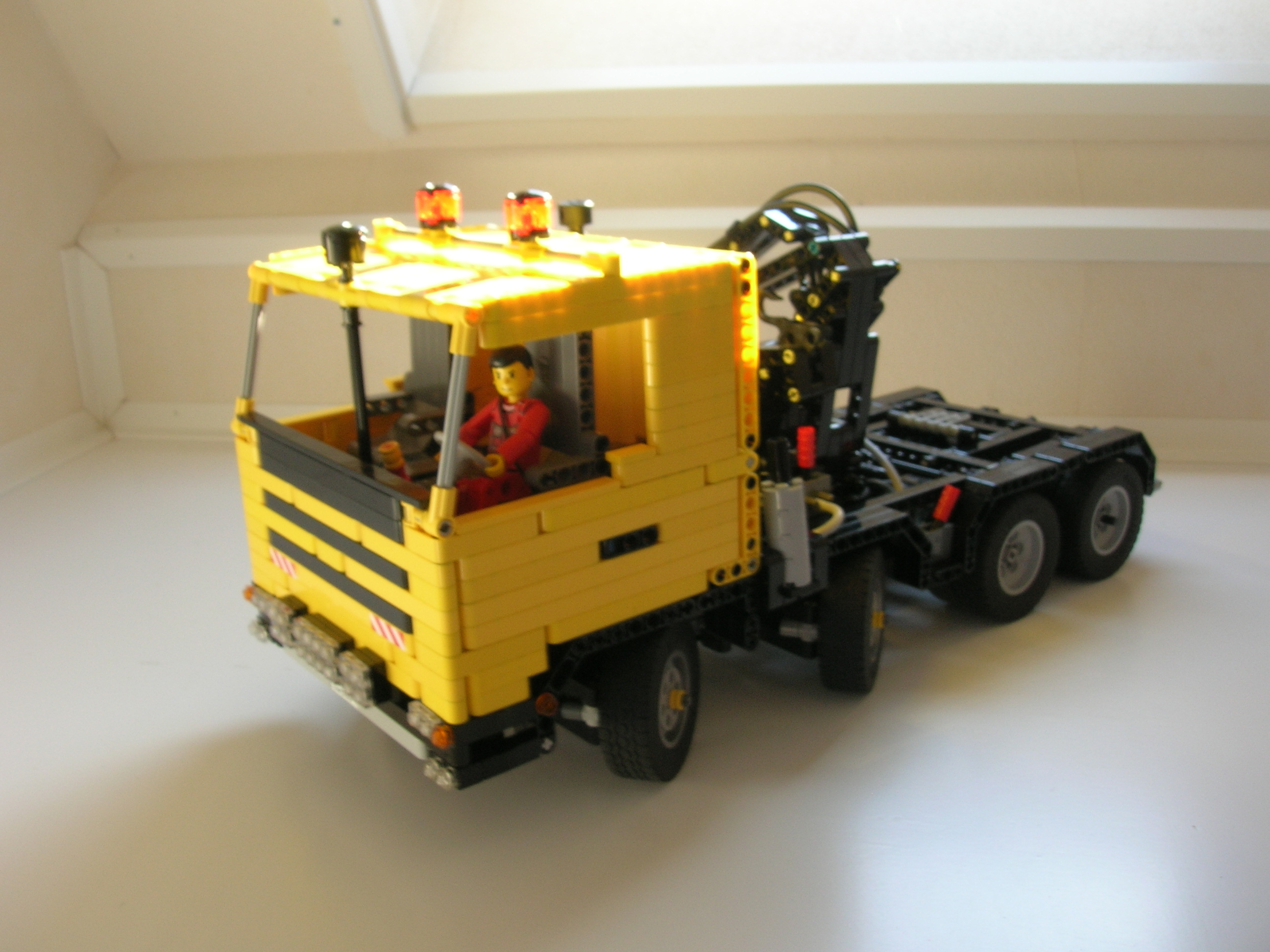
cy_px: 476
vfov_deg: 41.8
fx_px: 1247
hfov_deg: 54.0
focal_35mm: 34
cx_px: 635
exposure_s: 1/12.1
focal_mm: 5.7
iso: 50
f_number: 4.9
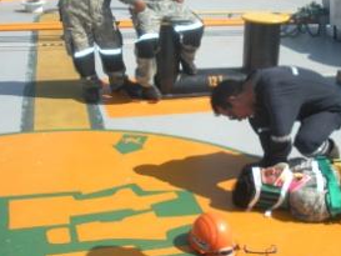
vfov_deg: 24.8
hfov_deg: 32.1
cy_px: 104
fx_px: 581
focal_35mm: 59
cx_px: 252
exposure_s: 1/587
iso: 64
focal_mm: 6.3
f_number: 3.5
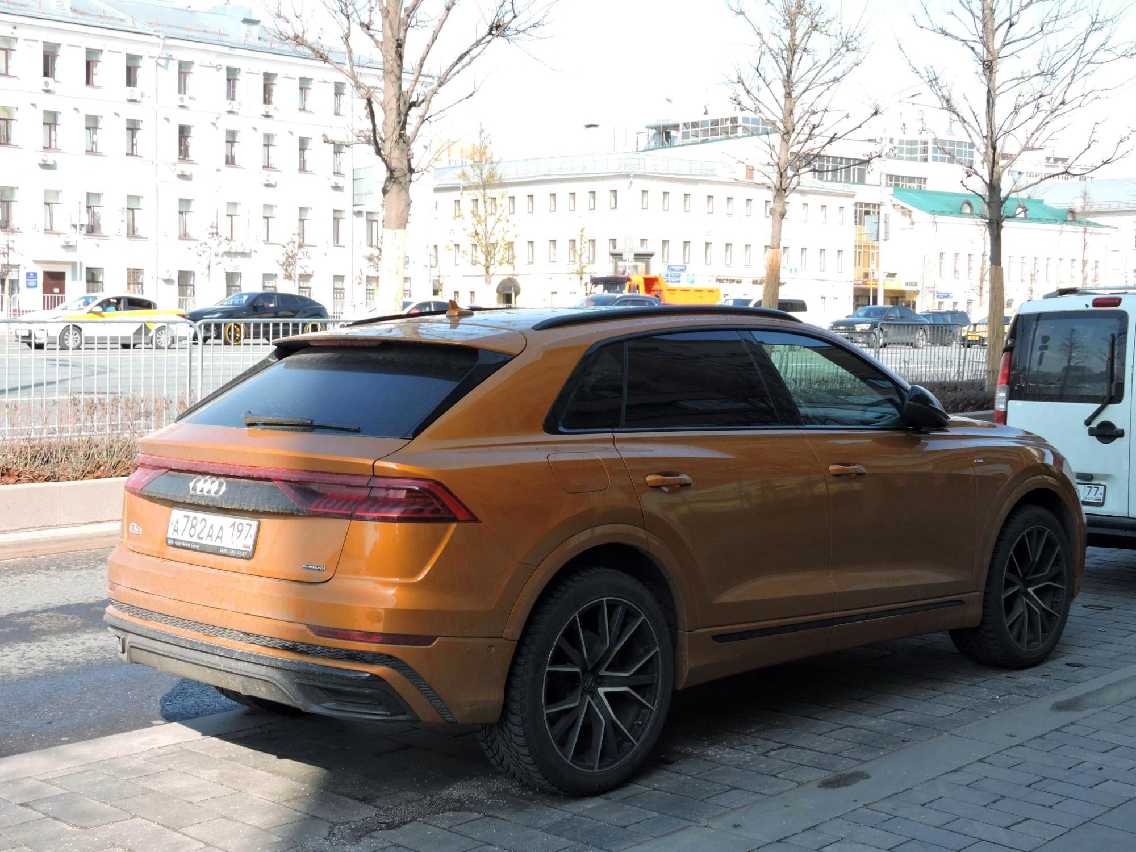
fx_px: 1477
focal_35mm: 45
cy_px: 426
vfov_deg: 32.2
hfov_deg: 42.1
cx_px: 568
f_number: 4
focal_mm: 8.1
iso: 100
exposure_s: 1/250
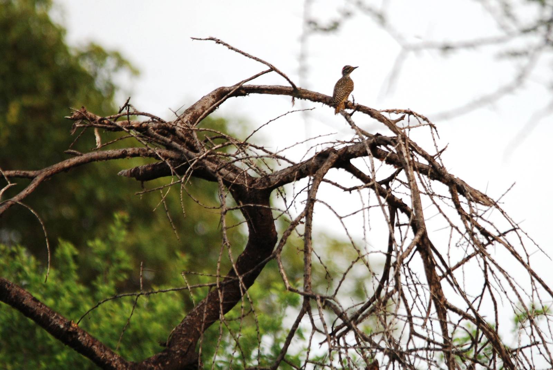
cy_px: 185
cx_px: 276
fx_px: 11534
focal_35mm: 750
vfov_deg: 1.8
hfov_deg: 2.7
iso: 320
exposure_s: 1/500
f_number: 6.3
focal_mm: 500
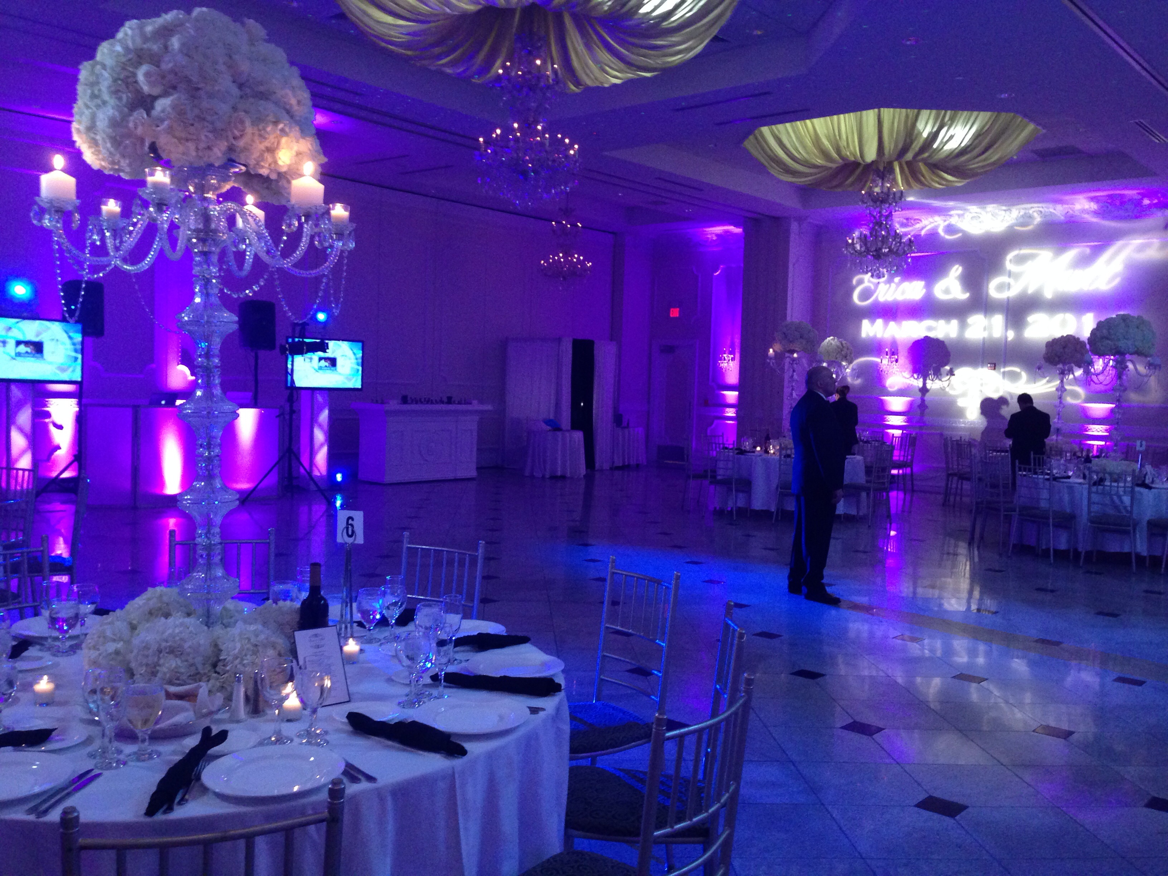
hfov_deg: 55.4
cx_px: 584
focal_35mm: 33
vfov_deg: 42.9
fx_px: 1113
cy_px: 438
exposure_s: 1/20
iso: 320
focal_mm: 4.12
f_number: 2.4
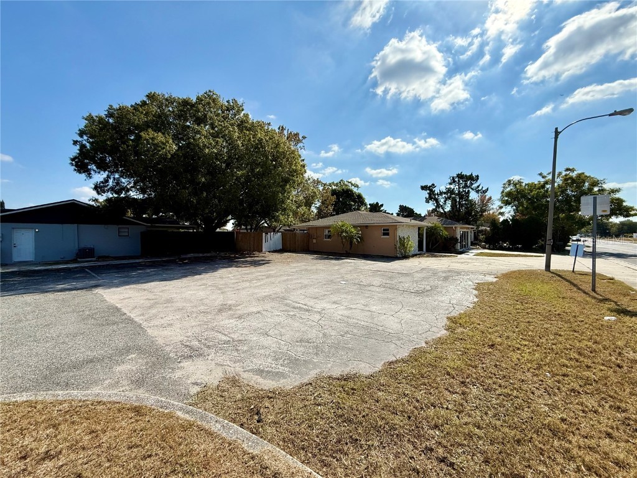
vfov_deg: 85.7
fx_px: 258
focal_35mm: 14
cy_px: 239
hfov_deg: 102.1
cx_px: 318
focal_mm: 2.22
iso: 50
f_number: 2.2
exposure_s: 1/3460
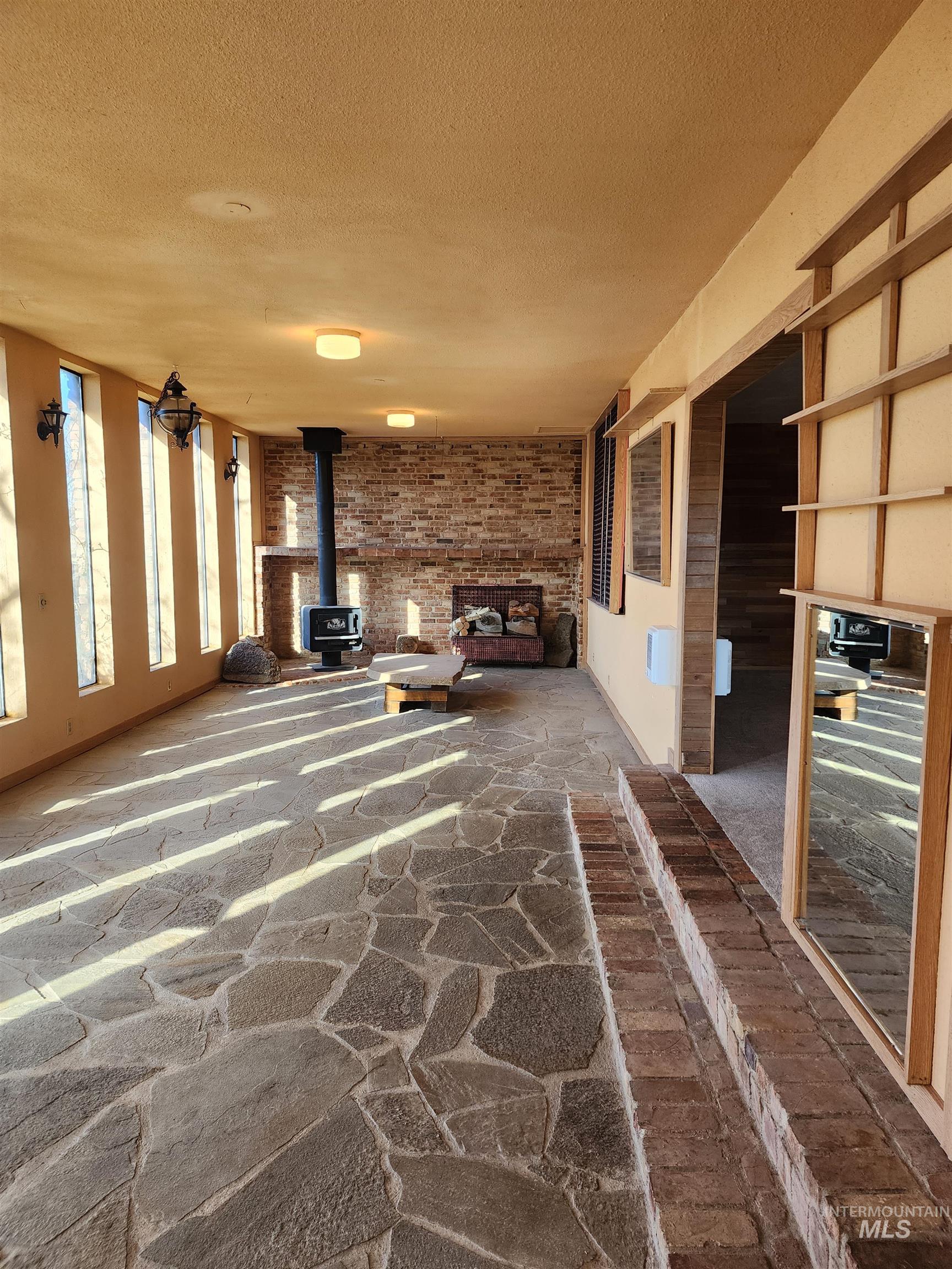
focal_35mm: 23
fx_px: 843
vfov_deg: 73.9
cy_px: 634
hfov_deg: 58.9
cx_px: 476
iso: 160
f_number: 1.8
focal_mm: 6.4
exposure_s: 1/180
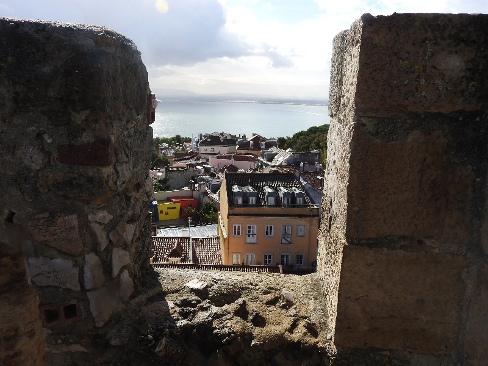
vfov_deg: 46.8
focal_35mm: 30
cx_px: 244
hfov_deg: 60.0
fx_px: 423
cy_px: 183
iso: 100
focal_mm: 5.4
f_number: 3.5
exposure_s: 1/1250
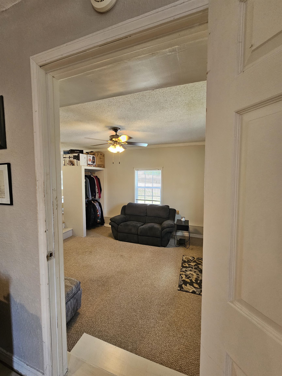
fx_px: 141
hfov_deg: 89.9
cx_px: 141
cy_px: 188
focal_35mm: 13
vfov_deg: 106.2
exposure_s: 1/60
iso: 160
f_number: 2.2
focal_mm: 2.2
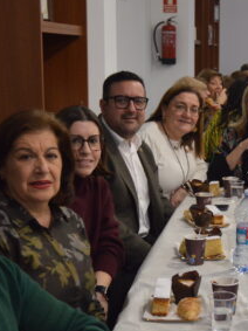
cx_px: 254
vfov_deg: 22.7
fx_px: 822
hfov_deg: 16.8
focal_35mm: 86
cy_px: 208
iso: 900
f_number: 3.5
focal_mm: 22
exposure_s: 1/60
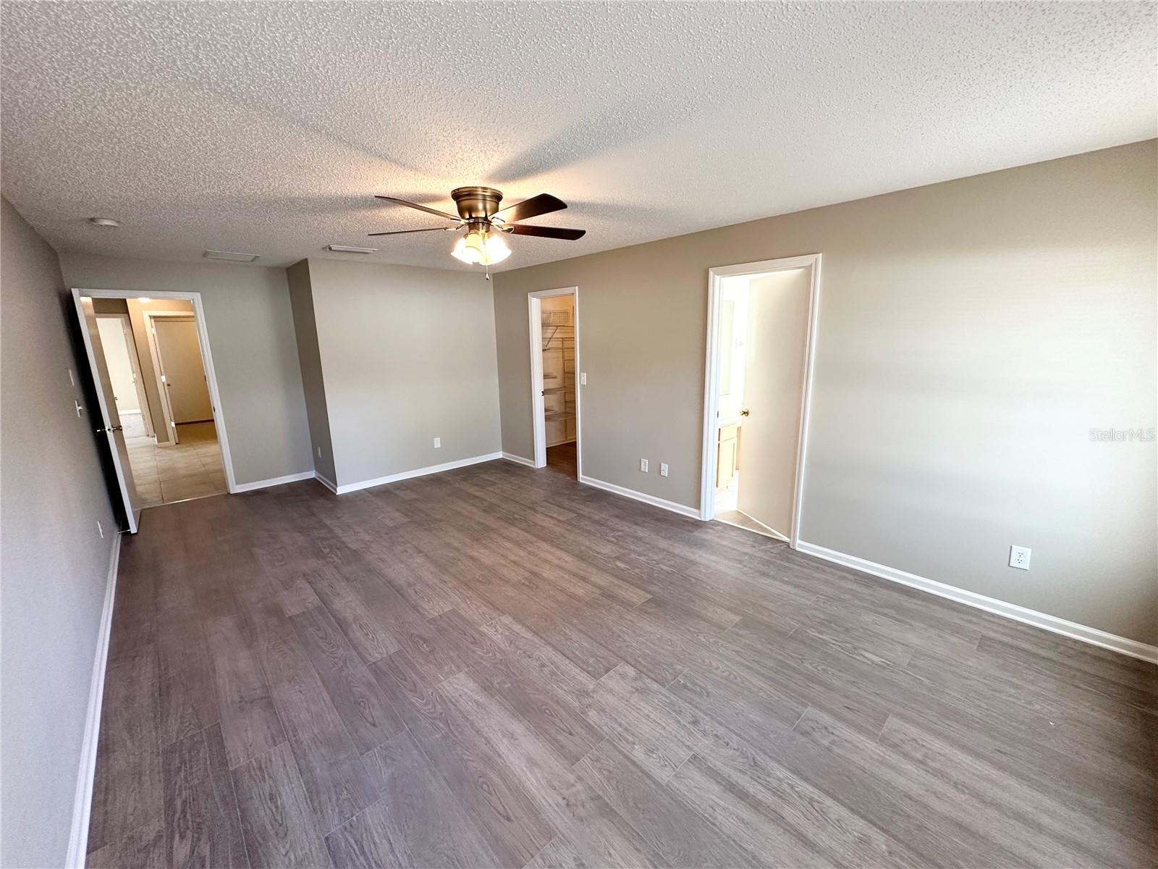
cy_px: 434
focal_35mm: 14
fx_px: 468
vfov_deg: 85.7
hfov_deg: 102.1
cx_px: 579
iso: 250
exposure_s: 1/60
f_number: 2.2
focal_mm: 2.22
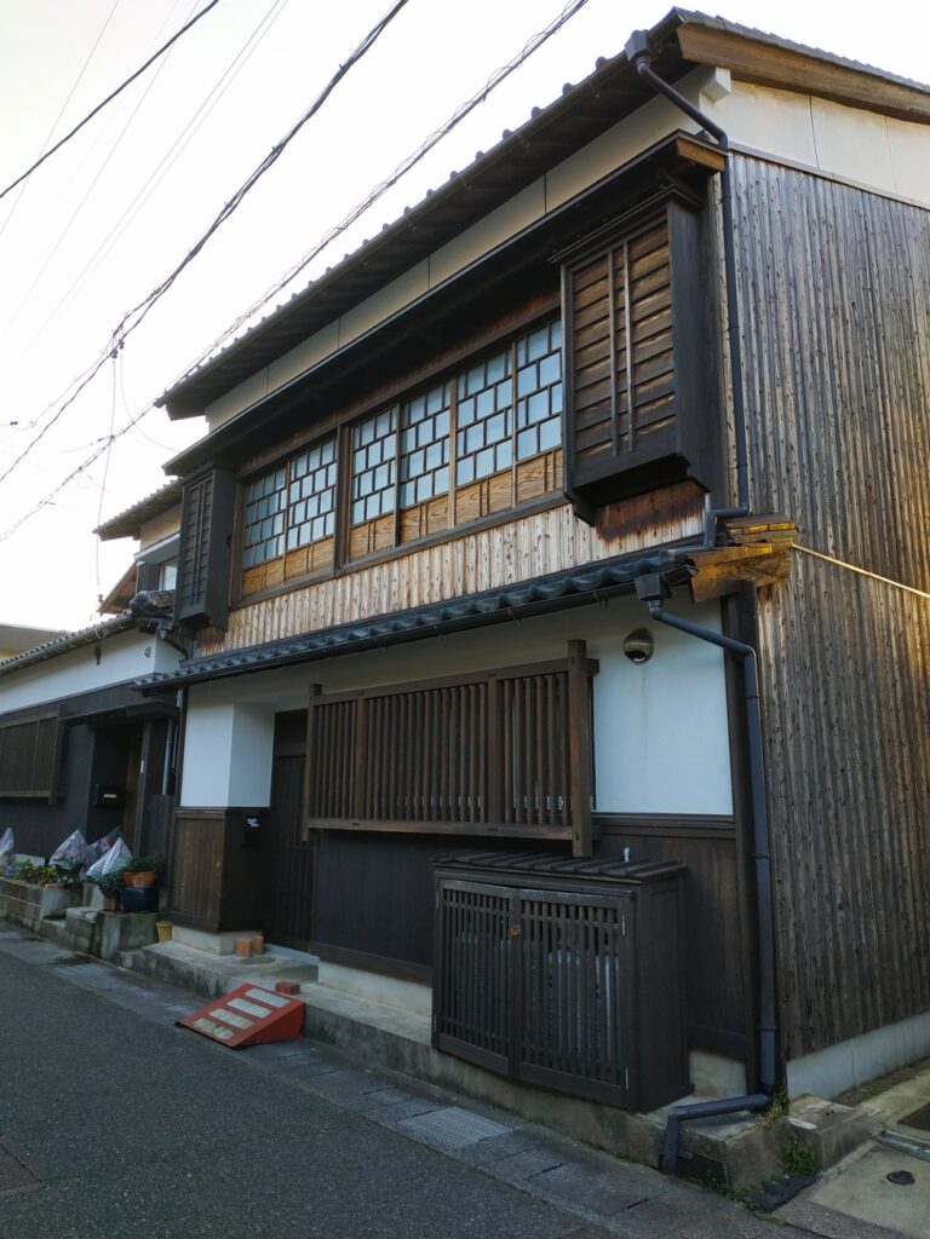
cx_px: 465
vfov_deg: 71.6
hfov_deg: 56.8
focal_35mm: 24
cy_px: 620
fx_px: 860
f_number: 1.9
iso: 250
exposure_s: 1/409
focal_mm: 3.94
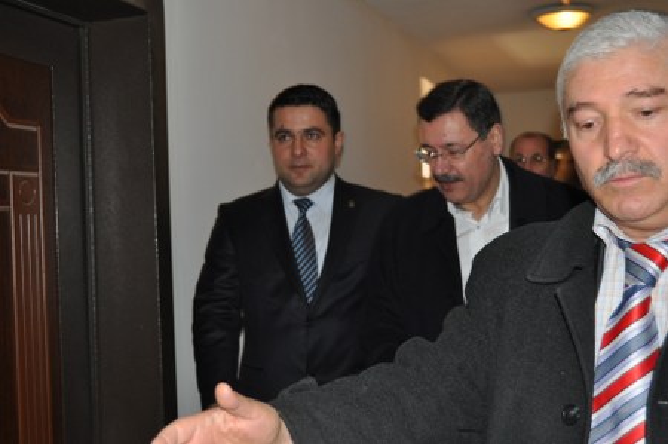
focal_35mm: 51
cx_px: 334
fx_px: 945
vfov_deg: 26.4
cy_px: 222
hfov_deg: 38.9
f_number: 4.5
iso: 800
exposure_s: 1/60
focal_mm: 34
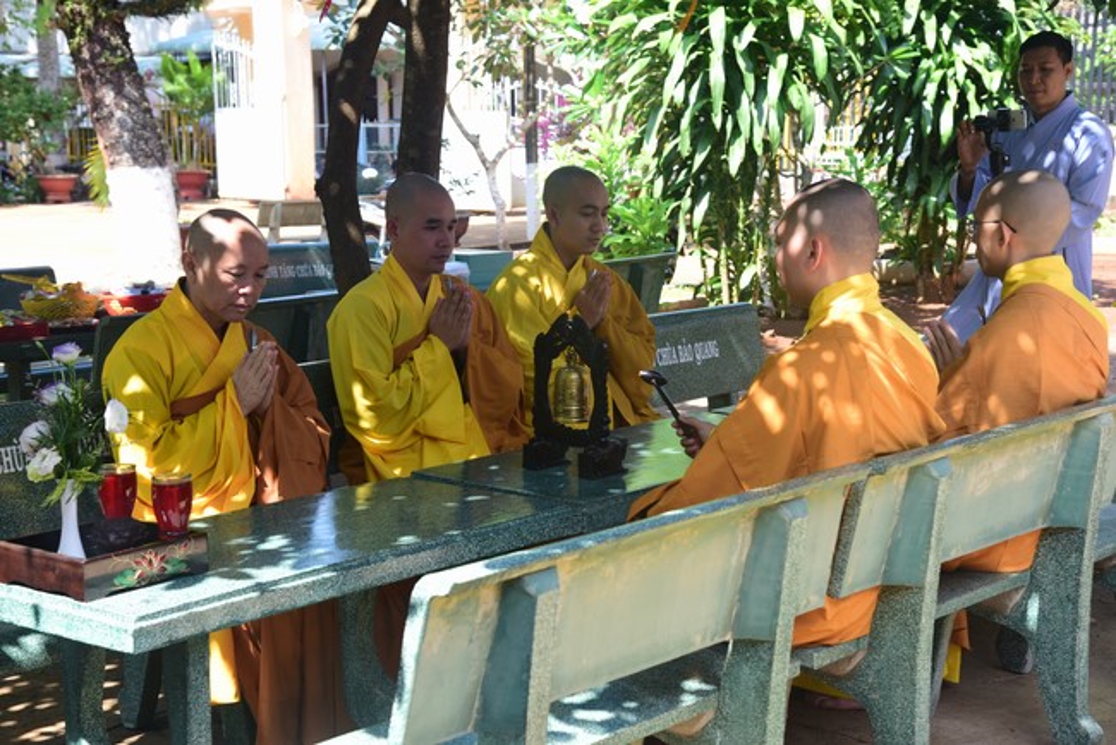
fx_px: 1799
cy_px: 372
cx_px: 558
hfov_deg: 34.5
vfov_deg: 23.4
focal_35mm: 58
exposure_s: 1/125
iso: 320
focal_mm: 58
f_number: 7.1
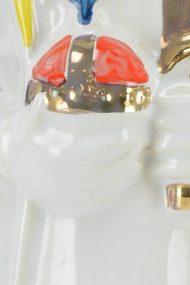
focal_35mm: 291
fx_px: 2307
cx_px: 56
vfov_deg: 7.1
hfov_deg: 4.7
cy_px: 227
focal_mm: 32
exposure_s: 1/80
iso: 800
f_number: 6.3
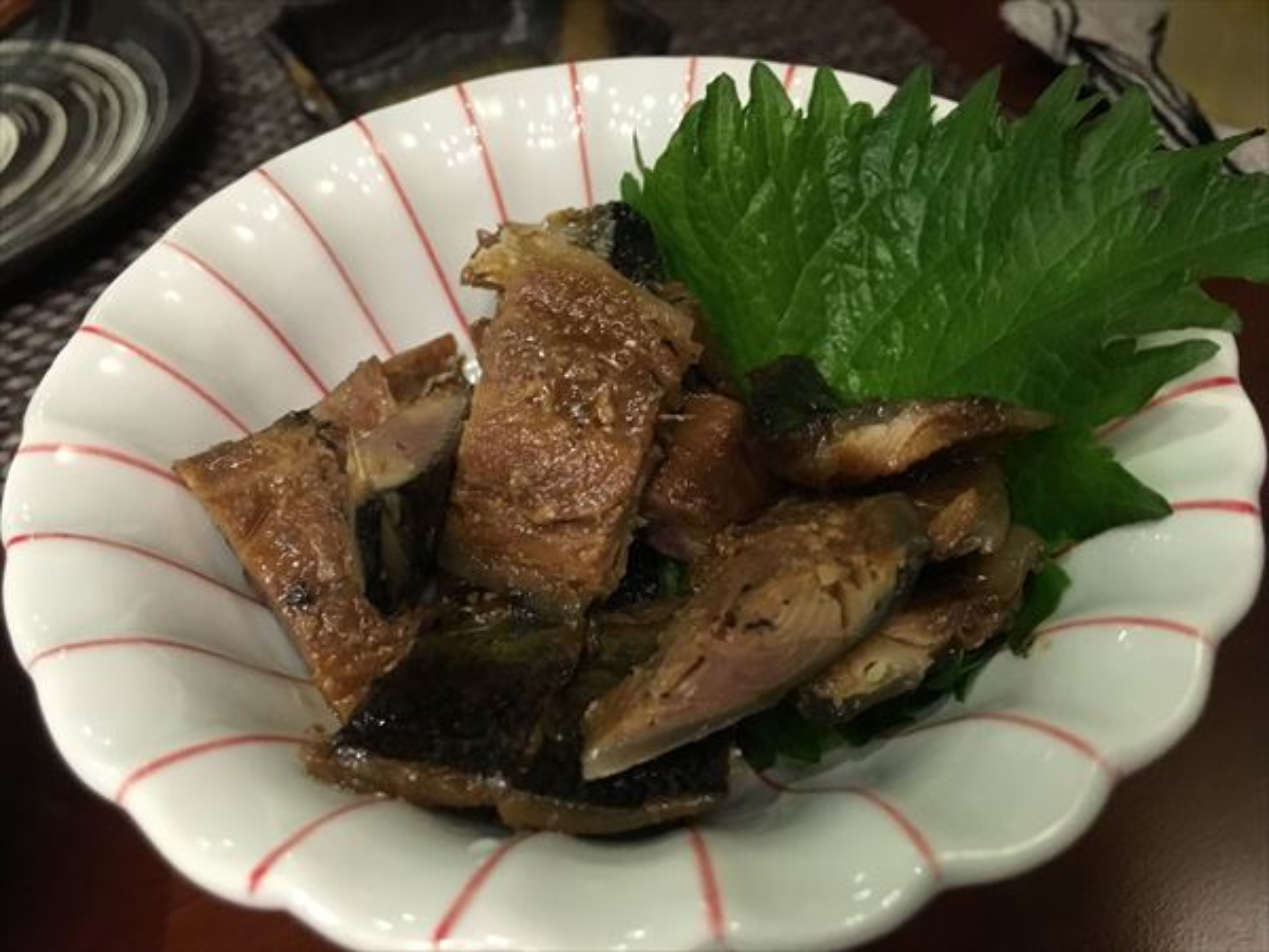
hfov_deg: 61.7
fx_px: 1063
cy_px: 476
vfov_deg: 48.2
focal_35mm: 29
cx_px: 634
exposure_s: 1/17
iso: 320
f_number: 2.2
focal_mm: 4.15
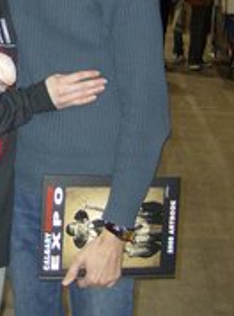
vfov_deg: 23.6
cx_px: 0
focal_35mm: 81
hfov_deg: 17.7
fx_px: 735
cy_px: 39
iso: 200
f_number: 2.8
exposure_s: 1/60
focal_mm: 6
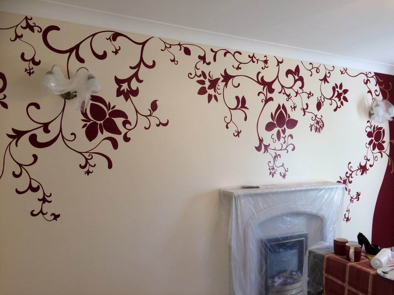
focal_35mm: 29
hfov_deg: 61.7
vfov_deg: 48.2
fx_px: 330
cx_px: 197
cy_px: 148
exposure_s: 1/33
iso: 40
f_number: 2.2
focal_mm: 4.15
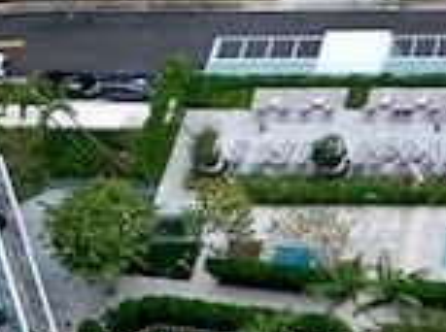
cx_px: 912
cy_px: 349
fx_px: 1401
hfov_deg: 14.7
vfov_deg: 13.3
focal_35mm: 109
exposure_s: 1/1190
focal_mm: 4.25
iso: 25
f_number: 1.8
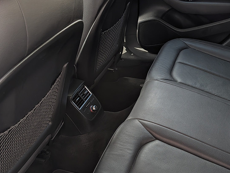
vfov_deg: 32.1
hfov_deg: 41.9
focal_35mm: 45
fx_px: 300
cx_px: 129
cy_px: 66
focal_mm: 6.9
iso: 390
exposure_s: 1/1025
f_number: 1.68
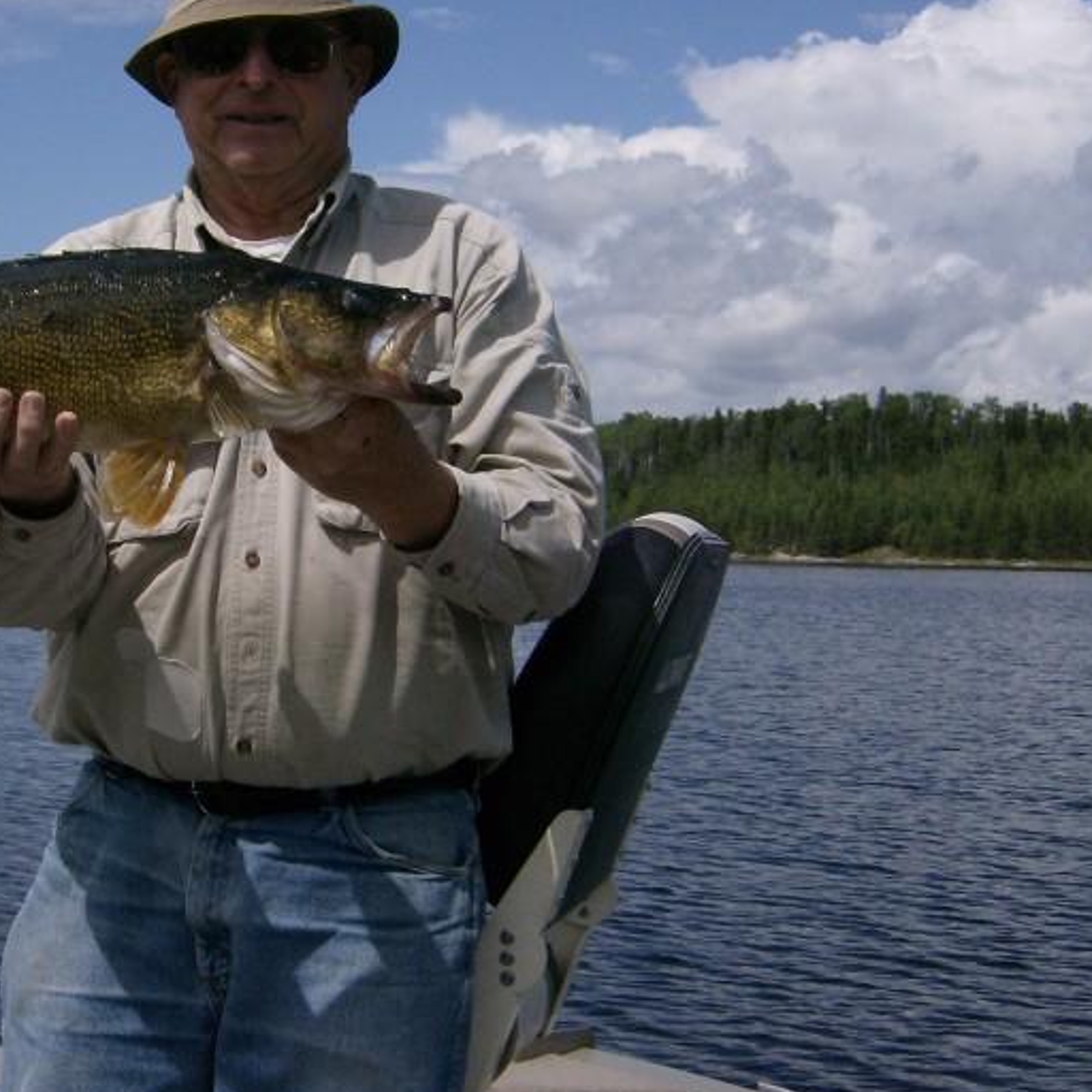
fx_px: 2284
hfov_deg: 26.4
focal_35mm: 64
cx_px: 226
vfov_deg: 26.9
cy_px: 482
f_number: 4.7
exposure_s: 1/2000
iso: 100
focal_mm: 6
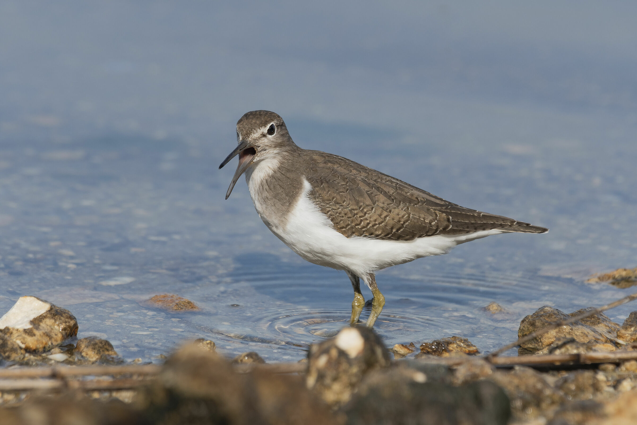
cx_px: 318
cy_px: 212
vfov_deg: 1.8
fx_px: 13270
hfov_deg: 2.7
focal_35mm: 750
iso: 250
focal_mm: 500
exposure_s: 1/750
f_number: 8
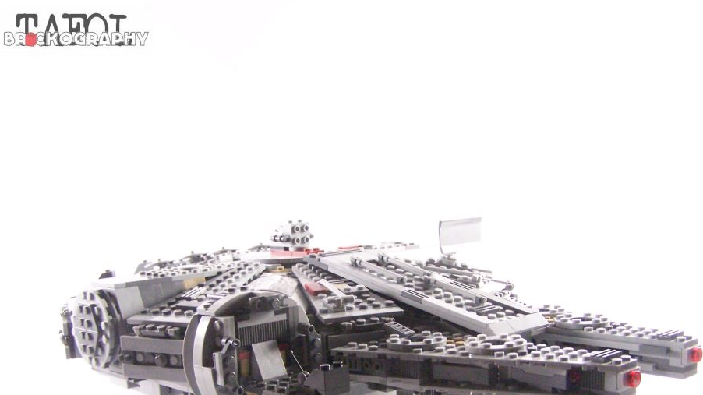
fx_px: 876
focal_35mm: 47
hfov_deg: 43.7
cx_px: 389
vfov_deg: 25.1
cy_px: 297
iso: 400
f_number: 3.2
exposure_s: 1/45
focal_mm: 6.3
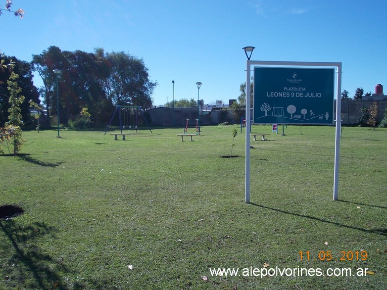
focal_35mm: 38
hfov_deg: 49.0
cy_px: 145
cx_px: 194
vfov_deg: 37.7
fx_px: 425
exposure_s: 1/250
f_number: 6.2
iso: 80
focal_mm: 5.3
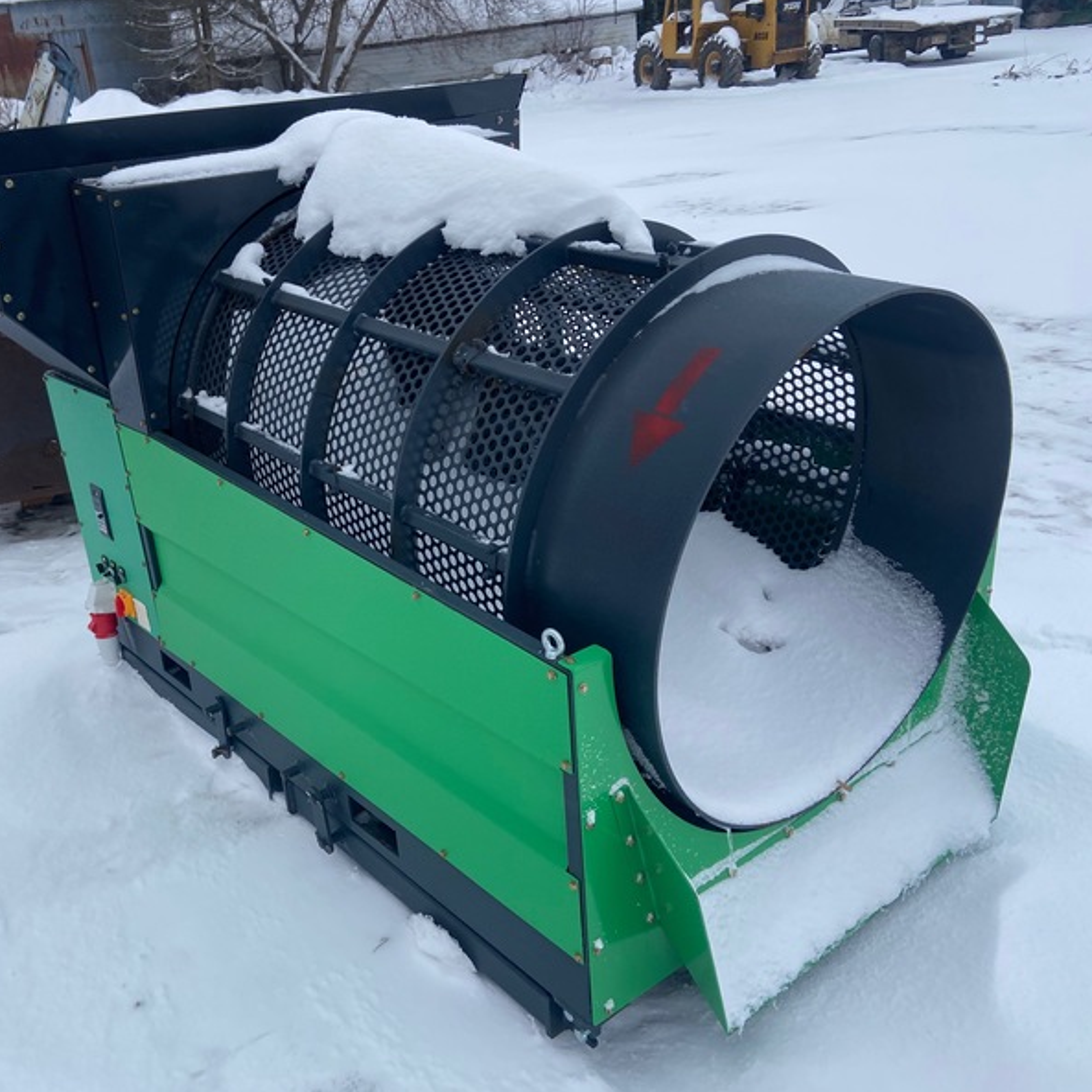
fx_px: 1106
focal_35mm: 31
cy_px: 547
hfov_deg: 52.2
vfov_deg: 52.5
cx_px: 435
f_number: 1.8
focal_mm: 4.25
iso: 32
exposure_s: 1/465
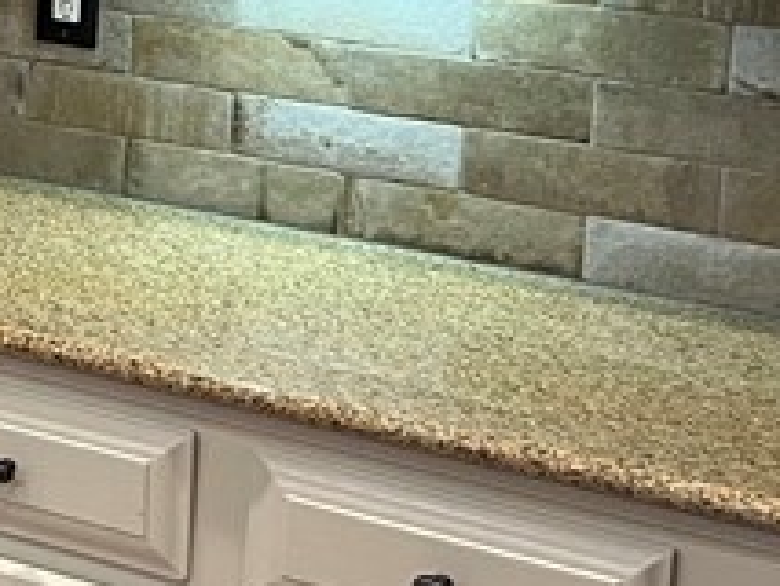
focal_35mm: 125
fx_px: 2818
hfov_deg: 12.7
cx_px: -1007
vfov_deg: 11.6
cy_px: -99
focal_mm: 5.1
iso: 160
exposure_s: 1/60
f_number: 1.6
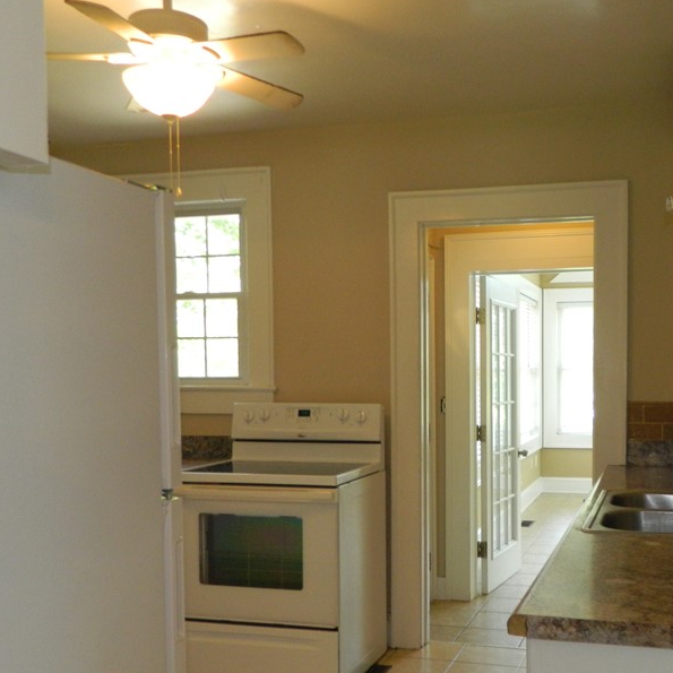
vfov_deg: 43.6
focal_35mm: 38
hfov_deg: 43.3
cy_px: 406
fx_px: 836
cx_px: 446
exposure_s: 1/30
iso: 200
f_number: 3.1
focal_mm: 4.5
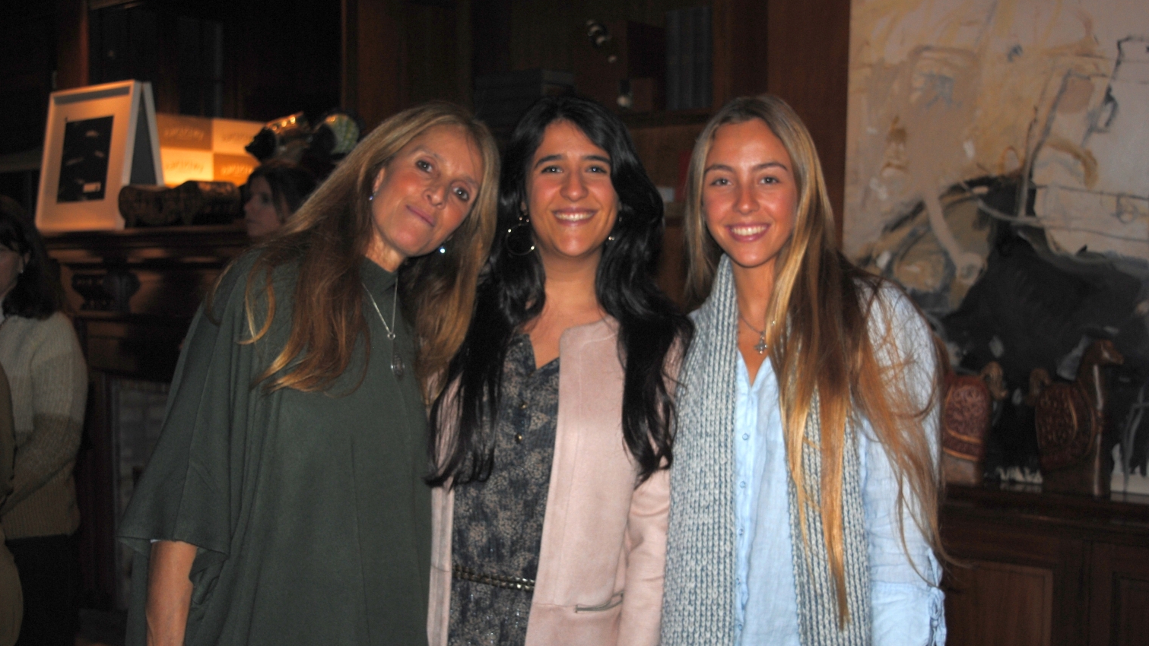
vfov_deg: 27.4
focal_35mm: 44
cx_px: 585
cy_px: 372
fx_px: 1326
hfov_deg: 46.8
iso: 200
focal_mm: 27
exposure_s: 1/60
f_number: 4
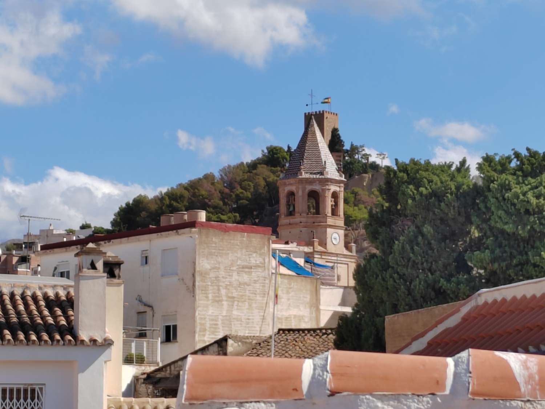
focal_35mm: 119
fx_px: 1874
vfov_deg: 12.5
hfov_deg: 16.6
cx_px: 272
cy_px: 204
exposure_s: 1/1439
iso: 100
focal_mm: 5.52
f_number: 1.9
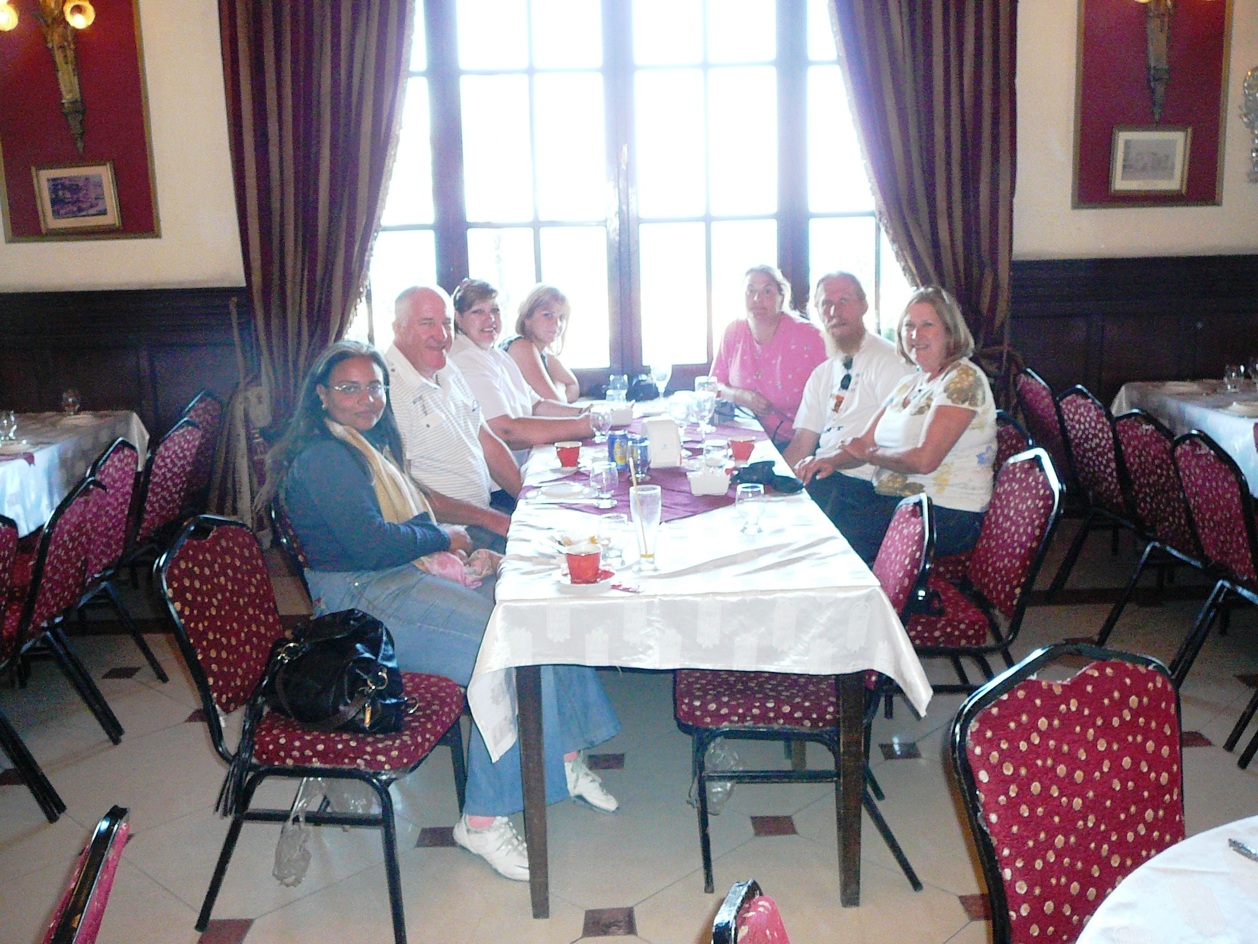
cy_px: 472
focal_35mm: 35
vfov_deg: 40.7
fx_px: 1272
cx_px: 629
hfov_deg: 52.6
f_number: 2.8
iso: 250
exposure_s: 1/30
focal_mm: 5.2
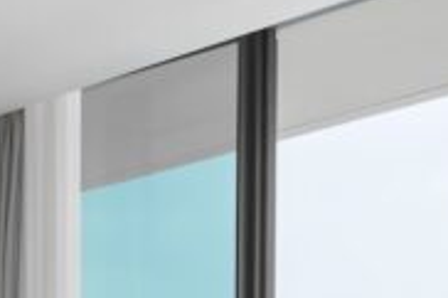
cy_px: 634
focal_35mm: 136
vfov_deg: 9.3
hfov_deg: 13.6
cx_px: -340
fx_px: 1691
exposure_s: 1/500
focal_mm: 24
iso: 200
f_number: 6.3
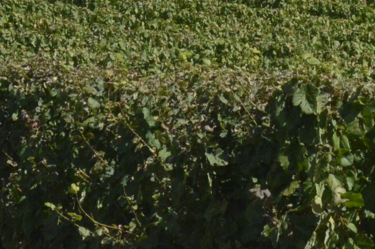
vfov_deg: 2.7
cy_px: -352
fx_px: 5275
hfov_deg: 4.1
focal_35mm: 507
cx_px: 487
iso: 1000
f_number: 13
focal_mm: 62
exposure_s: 1/1600
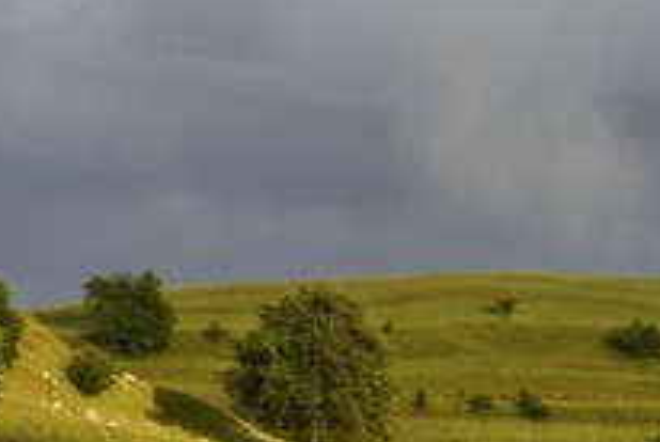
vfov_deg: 3.4
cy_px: 330
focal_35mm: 407
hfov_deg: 5.1
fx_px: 7472
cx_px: 445
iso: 800
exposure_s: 1/200
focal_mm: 200
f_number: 5.6
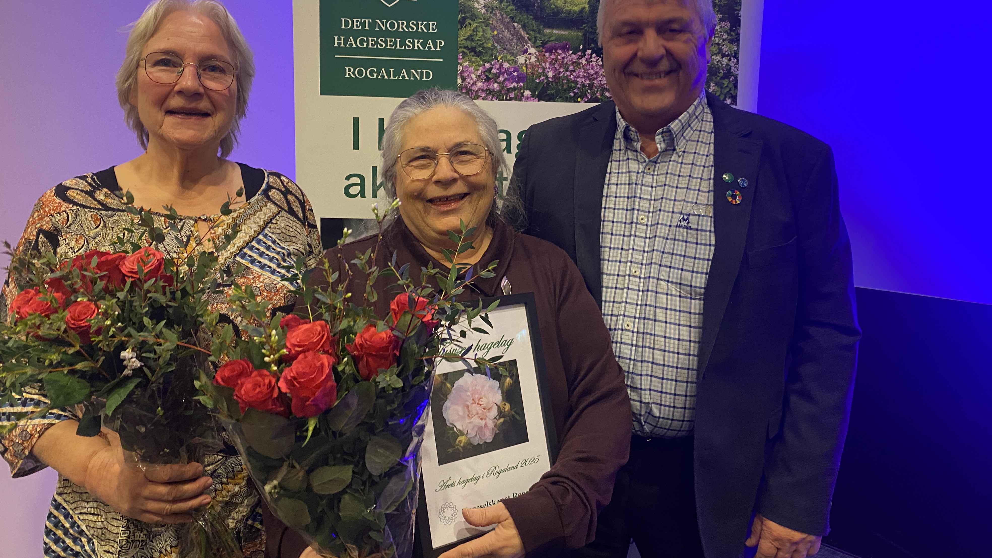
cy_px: 236
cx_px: 496
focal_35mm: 29
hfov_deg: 66.1
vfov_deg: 40.1
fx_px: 763
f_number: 1.8
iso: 400
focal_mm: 4.25
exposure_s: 1/25
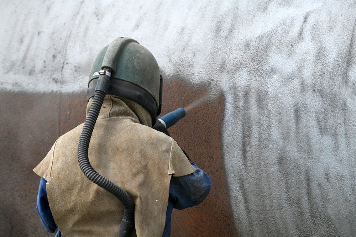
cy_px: 118
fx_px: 2175
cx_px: 178
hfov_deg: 9.4
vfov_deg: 6.2
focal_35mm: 220
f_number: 8
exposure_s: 1/50
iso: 31
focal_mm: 220
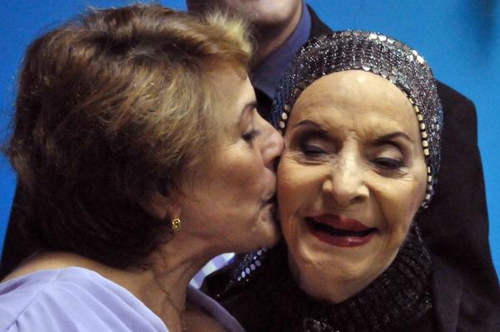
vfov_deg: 13.0
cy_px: 166
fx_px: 1457
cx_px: 250
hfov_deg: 19.5
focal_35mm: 105
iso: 2500
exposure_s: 1/60
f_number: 5.6
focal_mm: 70
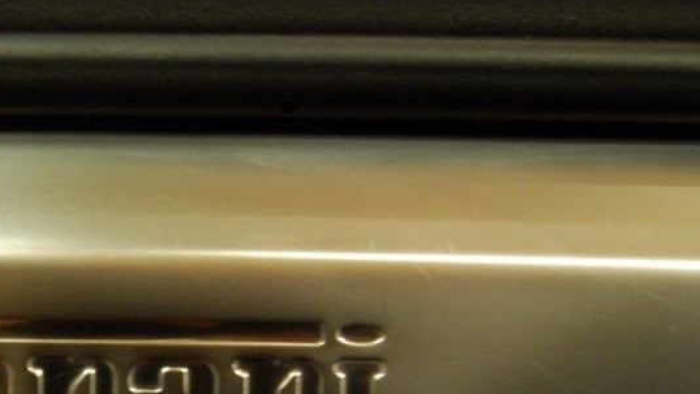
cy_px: 395
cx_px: 53
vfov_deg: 16.4
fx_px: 1336
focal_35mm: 72
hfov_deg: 28.1
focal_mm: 24
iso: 800
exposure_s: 1/25
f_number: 4.5
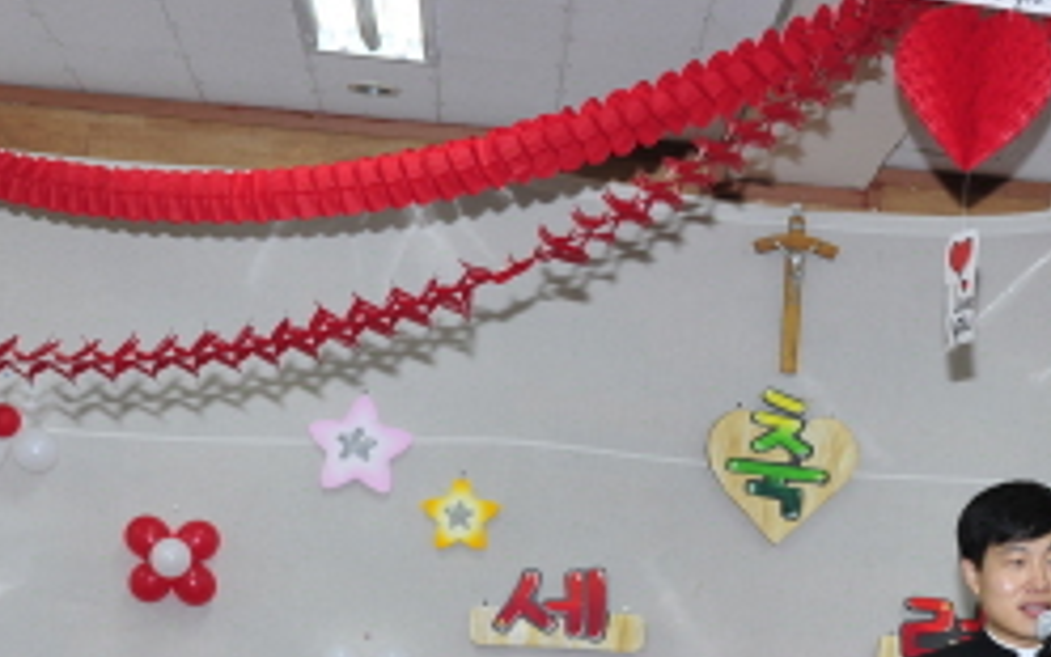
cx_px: 1030
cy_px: 621
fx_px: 3523
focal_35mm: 123
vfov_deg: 10.6
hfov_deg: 16.6
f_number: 5.6
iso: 200
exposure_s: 1/60
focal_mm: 50
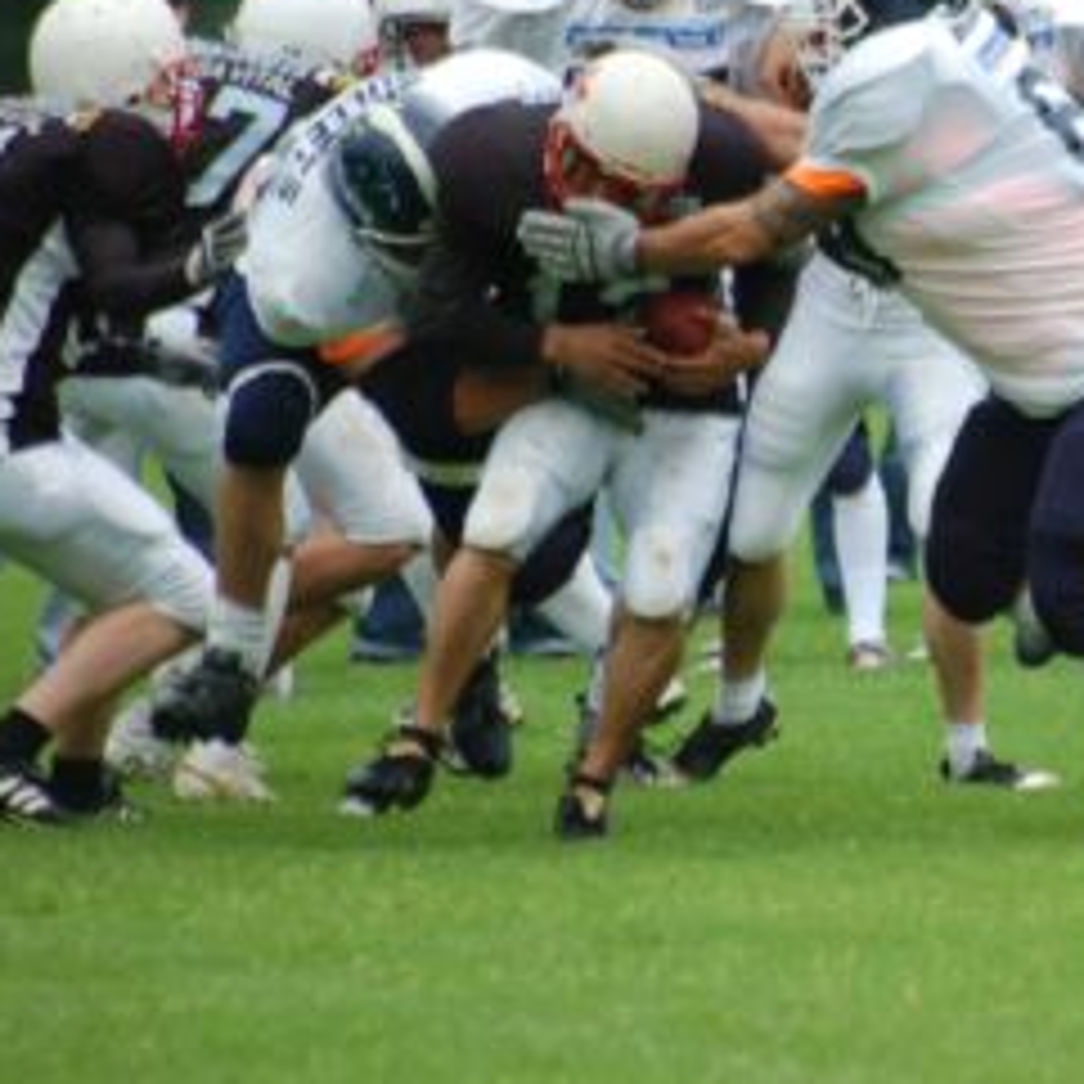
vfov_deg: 2.4
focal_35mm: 717
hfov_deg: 2.4
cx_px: 1005
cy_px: 463
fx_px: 25403
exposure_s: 1/500
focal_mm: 300
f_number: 5.6
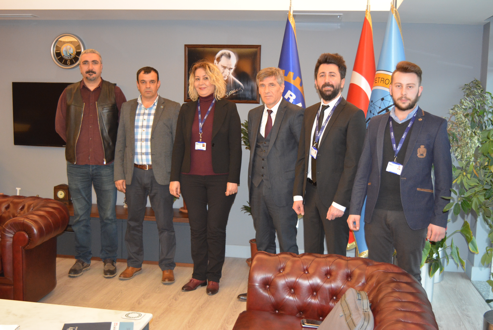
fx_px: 617
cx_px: 246
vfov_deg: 29.9
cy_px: 165
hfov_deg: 43.6
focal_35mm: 45
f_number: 4.2
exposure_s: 1/60
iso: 2000
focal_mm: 30
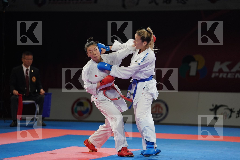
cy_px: 80
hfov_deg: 13.2
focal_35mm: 156
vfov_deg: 8.8
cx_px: 120
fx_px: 1040
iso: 1600
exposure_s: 1/1000
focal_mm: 156
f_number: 2.8
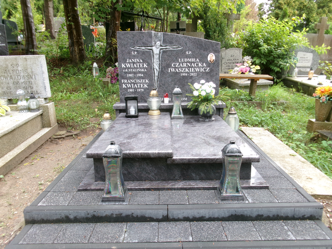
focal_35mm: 28
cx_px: 166
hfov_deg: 63.4
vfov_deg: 49.7
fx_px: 269
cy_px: 124
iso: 100
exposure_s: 1/60
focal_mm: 5.1
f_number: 3.9
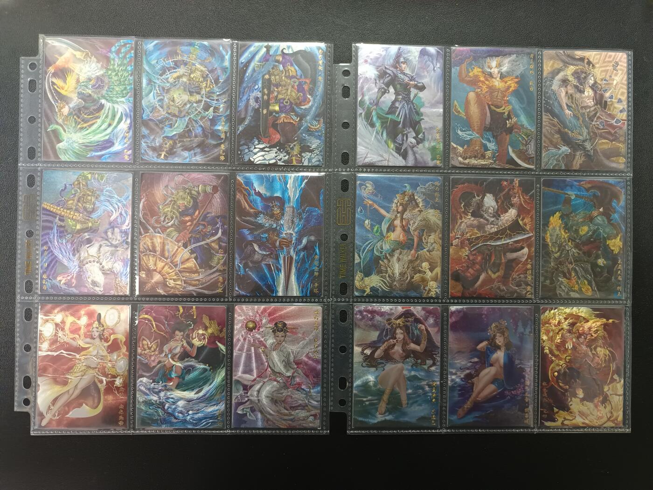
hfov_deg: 71.6
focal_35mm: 24
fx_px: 453
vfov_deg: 56.8
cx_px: 326
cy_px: 245
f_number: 1.7
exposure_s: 1/33.3
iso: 1129
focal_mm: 5.31
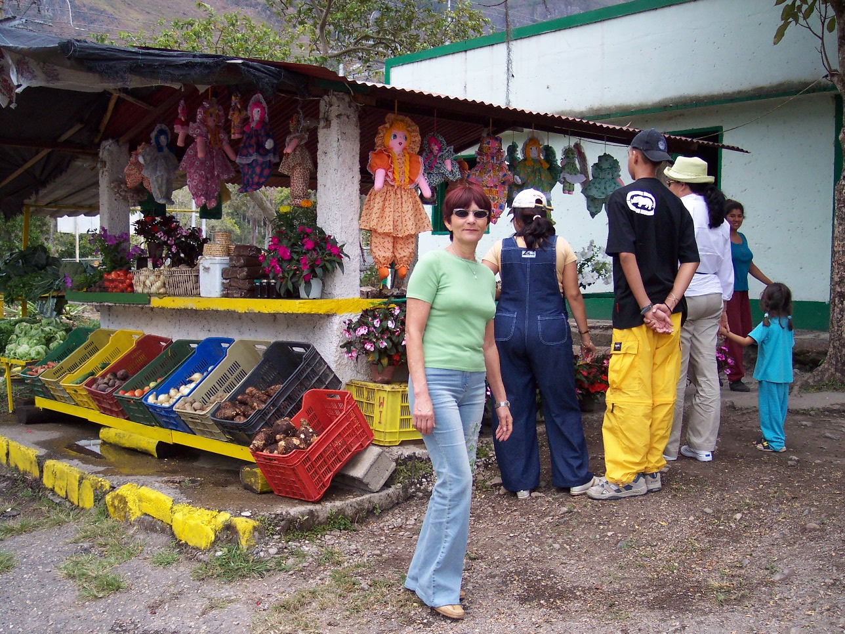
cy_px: 317
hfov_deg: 49.0
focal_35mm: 38
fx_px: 928
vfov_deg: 37.7
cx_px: 422
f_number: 2.8
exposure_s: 1/700
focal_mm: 8
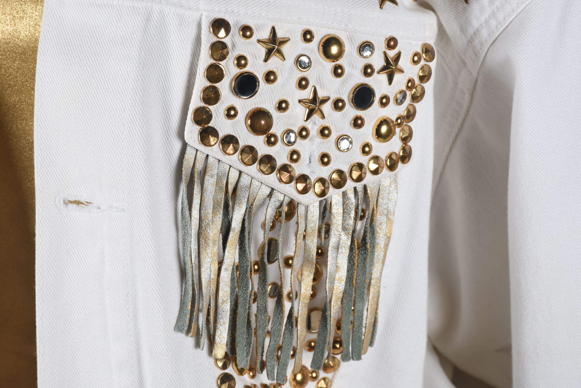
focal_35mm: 158
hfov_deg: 13.0
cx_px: 290
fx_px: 2544
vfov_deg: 8.7
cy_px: 194
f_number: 14
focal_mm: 105
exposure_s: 1/125
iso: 200
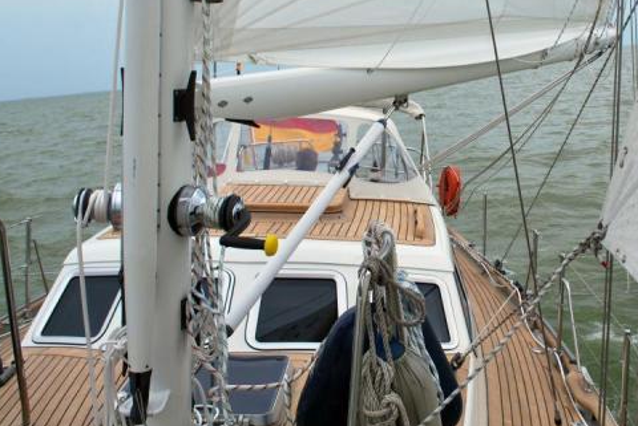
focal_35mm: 45
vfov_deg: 29.5
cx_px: 468
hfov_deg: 42.4
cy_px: 107
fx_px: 798
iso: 100
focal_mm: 18
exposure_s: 1/250
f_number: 8
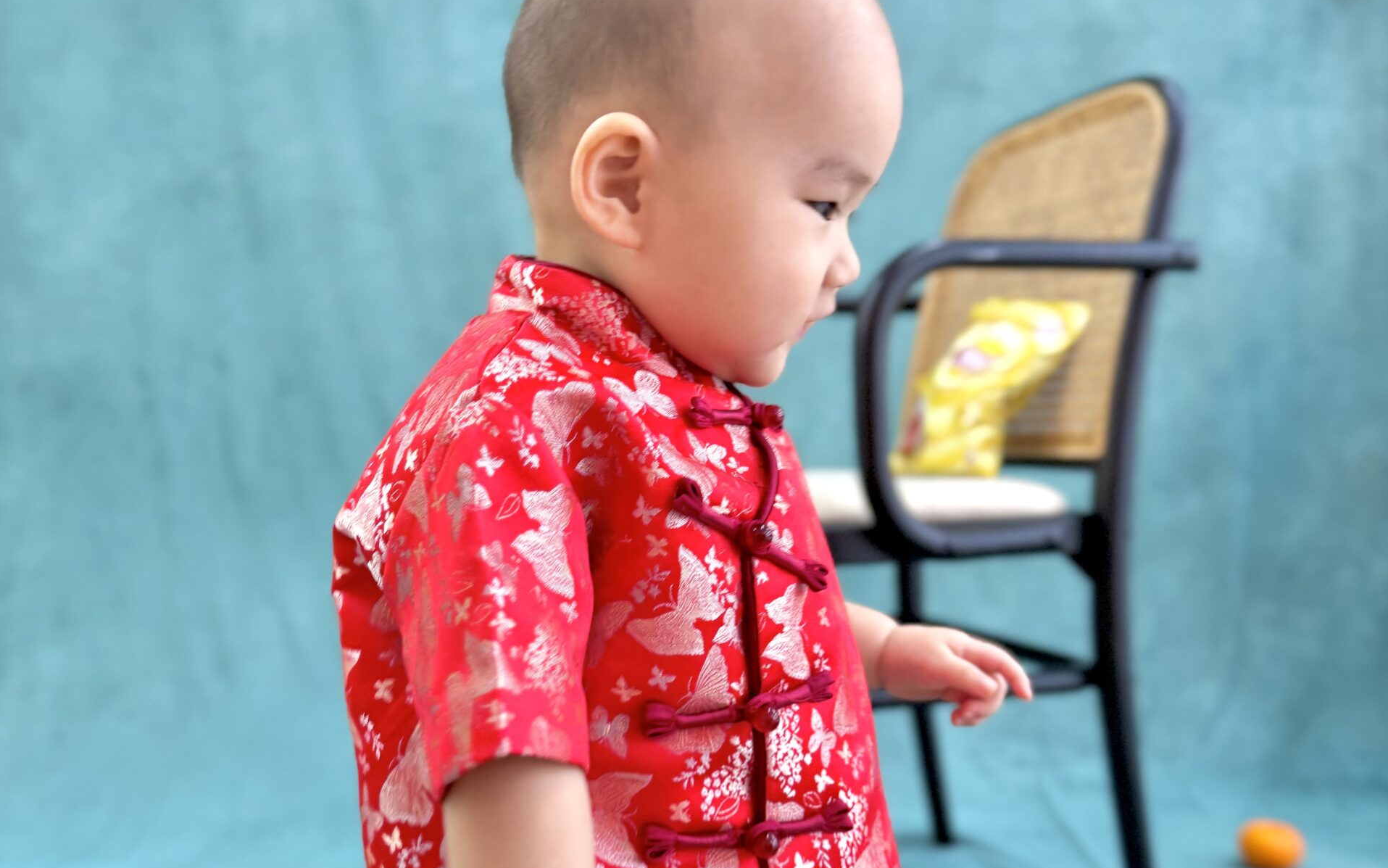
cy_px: 479
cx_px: 694
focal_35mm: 34
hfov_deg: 56.7
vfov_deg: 37.2
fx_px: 1286
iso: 160
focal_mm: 6.76
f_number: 1.78
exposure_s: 1/50
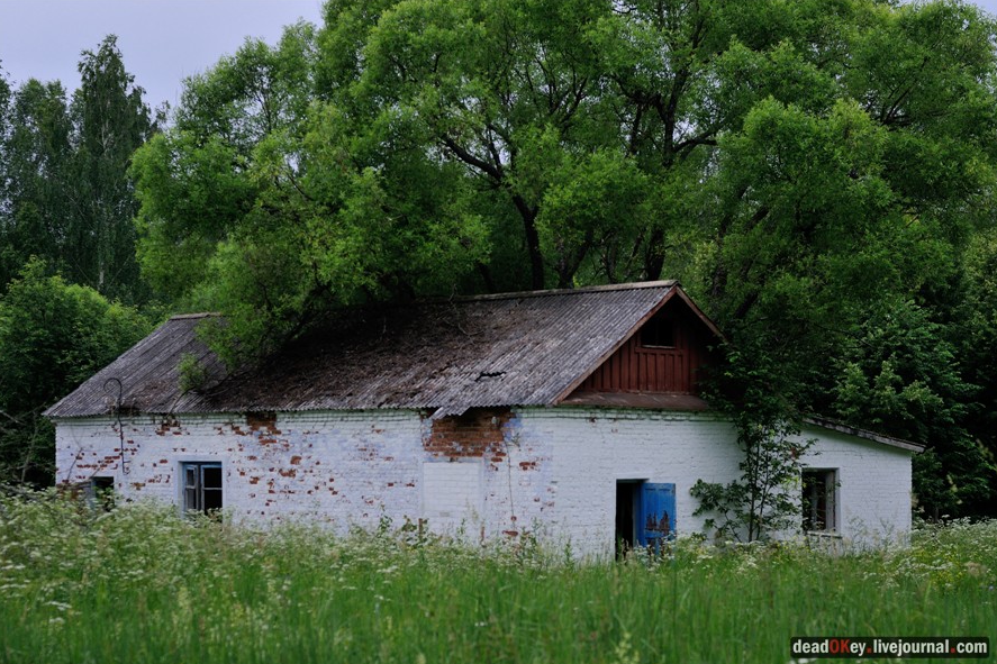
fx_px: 2104
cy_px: 333
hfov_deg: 26.7
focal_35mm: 76
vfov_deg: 17.9
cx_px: 495
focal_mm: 50
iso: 200
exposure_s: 1/800
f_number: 3.5
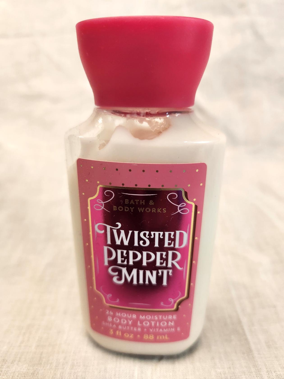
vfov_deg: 73.9
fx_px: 252
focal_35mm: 23
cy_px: 190
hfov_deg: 58.9
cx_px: 142
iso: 200
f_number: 1.8
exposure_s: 1/120
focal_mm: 5.4
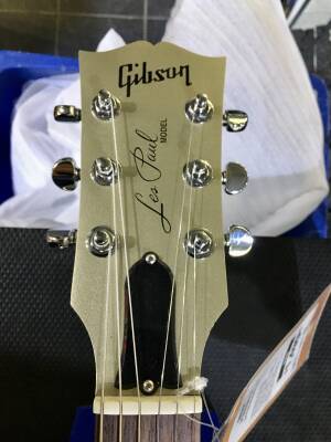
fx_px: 370
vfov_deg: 61.7
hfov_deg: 48.2
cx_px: 166
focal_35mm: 29
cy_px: 221
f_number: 2.2
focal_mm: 4.15
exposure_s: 1/20
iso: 200
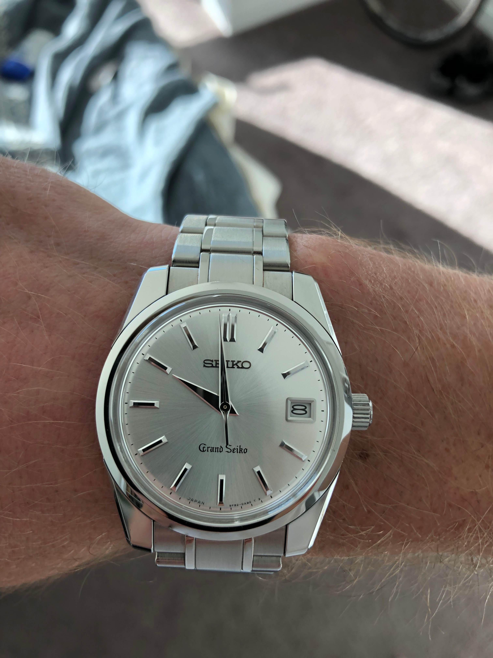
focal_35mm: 28
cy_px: 329
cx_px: 246
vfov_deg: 63.4
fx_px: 532
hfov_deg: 49.7
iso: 25
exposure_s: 1/120
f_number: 1.8
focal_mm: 4
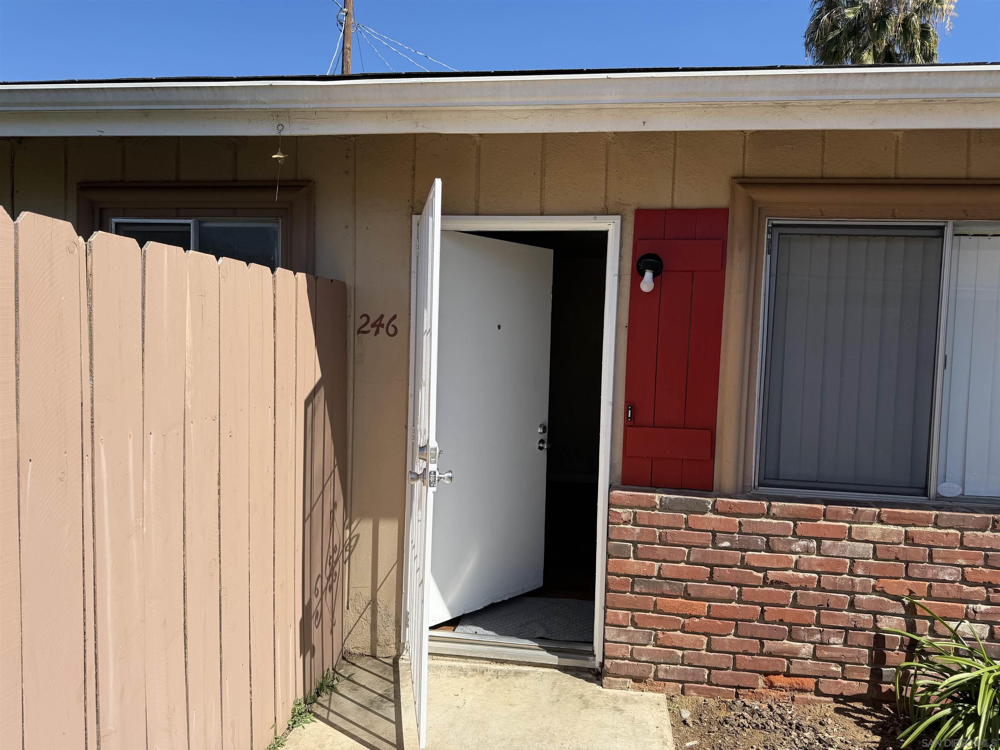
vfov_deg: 56.8
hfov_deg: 71.6
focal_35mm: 24
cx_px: 500
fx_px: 693
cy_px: 375
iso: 80
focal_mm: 6.76
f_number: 1.78
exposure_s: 1/4405
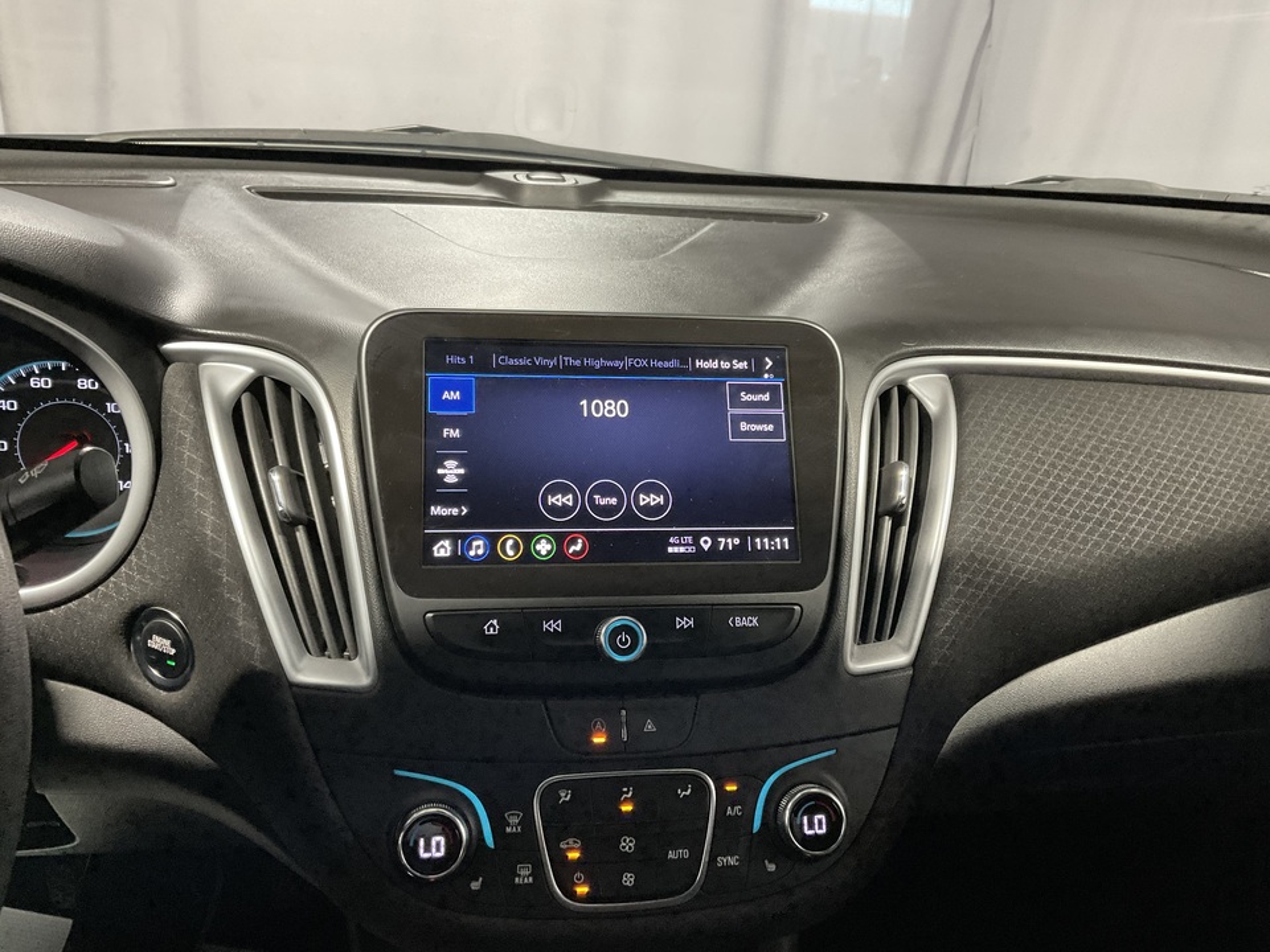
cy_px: 476
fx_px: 1064
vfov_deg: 48.2
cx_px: 635
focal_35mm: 29
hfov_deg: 61.7
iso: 160
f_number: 1.8
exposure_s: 1/60
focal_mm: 3
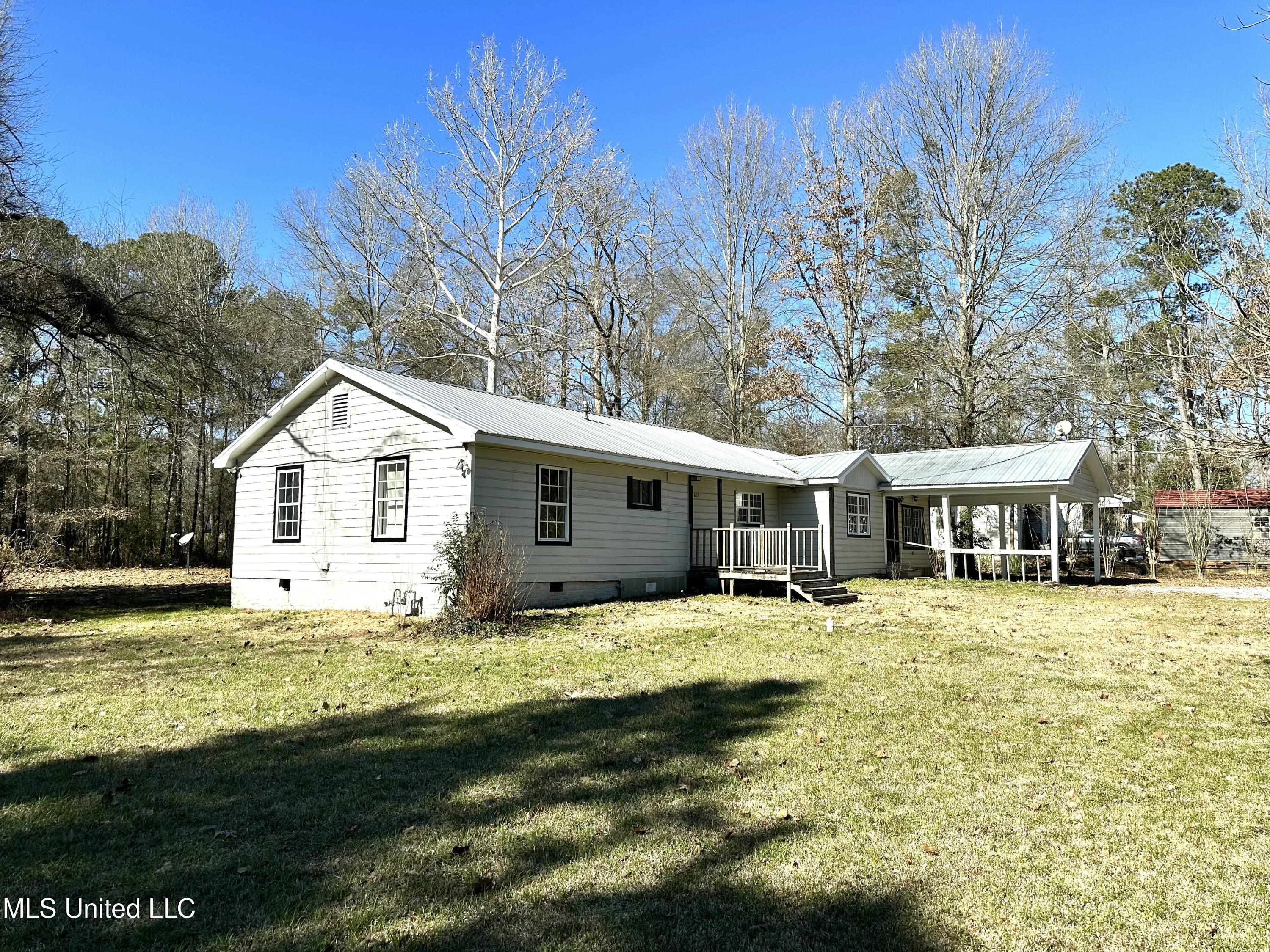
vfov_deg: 56.8
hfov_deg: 71.6
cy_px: 476
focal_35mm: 24
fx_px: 881
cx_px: 635
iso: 80
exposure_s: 1/3861
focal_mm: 6.86
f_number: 1.78
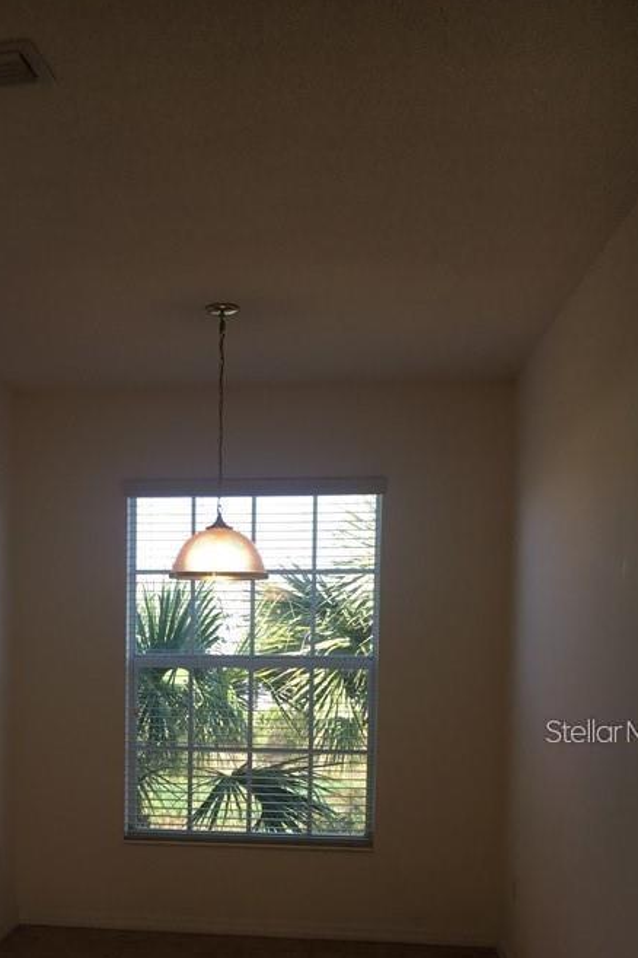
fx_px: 1249
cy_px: 731
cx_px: 124
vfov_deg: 40.6
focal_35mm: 47
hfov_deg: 28.0
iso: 25
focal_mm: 4.15
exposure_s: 1/60
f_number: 2.2
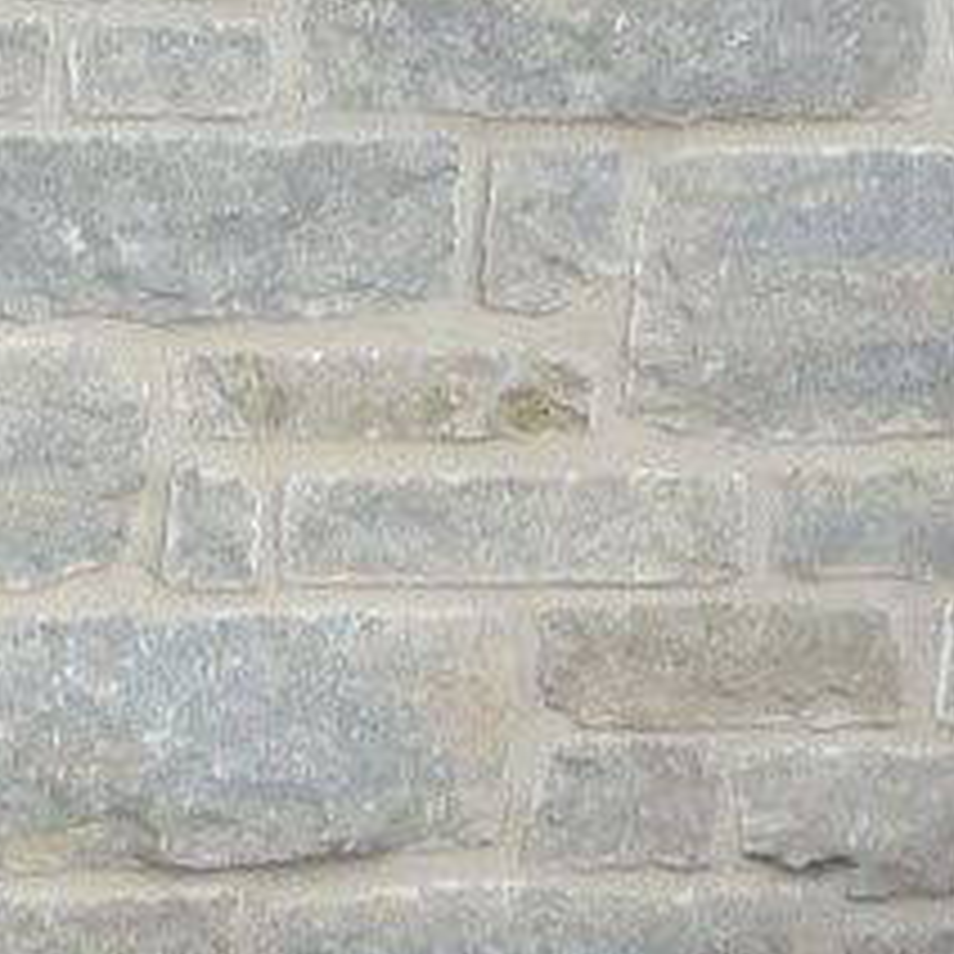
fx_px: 2151
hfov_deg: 25.0
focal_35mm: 69
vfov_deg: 24.9
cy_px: 637
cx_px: 484
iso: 100
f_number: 2.8
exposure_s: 1/40
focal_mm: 5.2
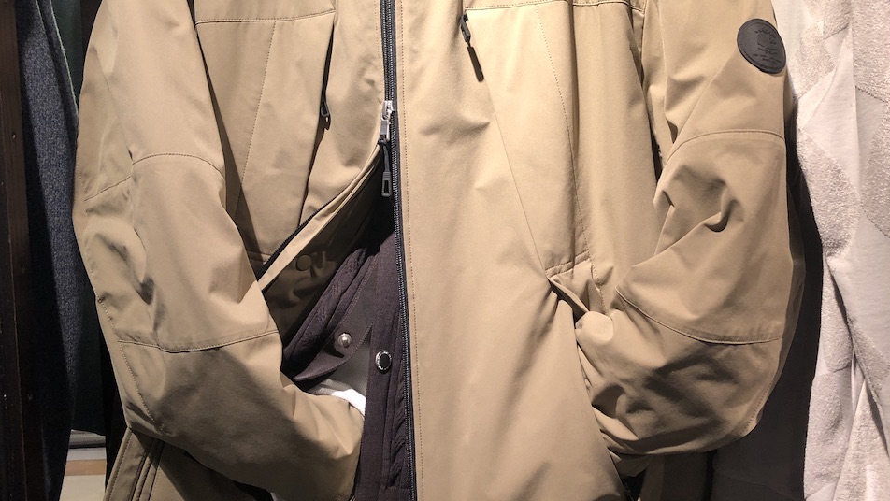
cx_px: 448
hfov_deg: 49.4
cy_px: 254
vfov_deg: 29.0
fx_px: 968
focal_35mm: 41
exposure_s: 1/24
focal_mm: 3.99
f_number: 1.8
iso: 40
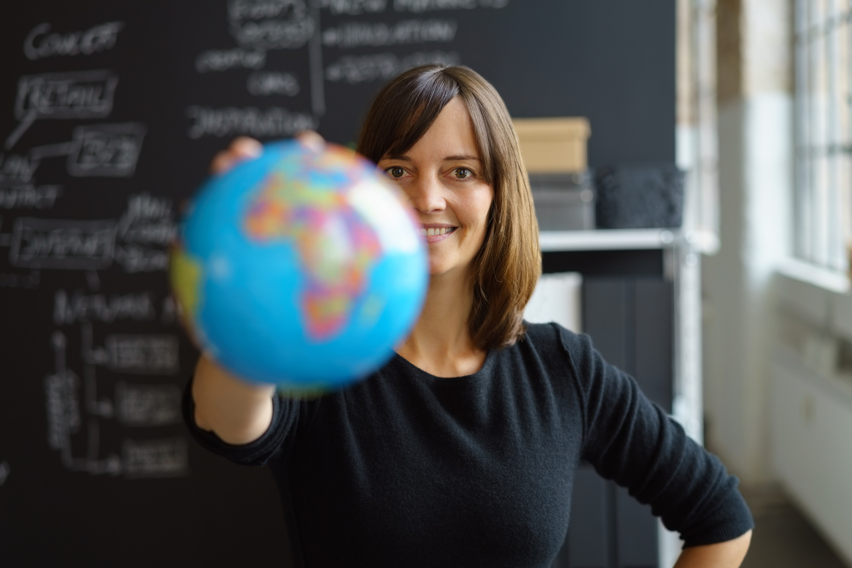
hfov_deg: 36.2
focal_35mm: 55
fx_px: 1302
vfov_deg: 24.6
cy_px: 284
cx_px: 426
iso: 250
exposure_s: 1/60
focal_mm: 55
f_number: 2.2
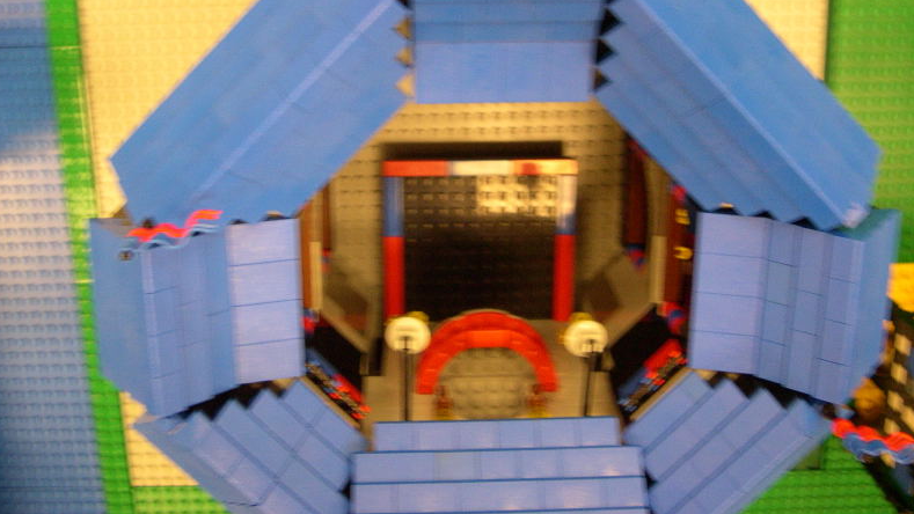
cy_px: 177
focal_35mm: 42
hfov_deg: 48.4
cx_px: 453
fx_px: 1018
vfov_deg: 28.2
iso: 400
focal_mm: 8
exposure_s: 1/12
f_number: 2.8
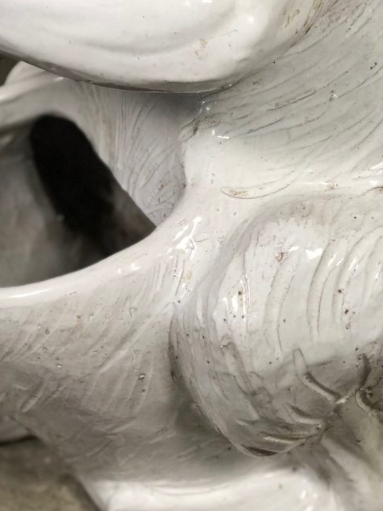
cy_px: 277
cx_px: 245
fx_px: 1225
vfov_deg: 23.6
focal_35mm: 83
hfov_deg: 17.7
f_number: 2.4
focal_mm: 6
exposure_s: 1/50
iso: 80
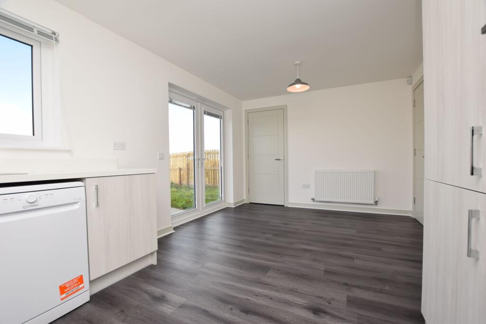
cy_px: 162
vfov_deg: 77.3
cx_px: 243
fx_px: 203
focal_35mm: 15
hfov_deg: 100.4
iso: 200
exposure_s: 1/125
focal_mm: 10
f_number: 5.6
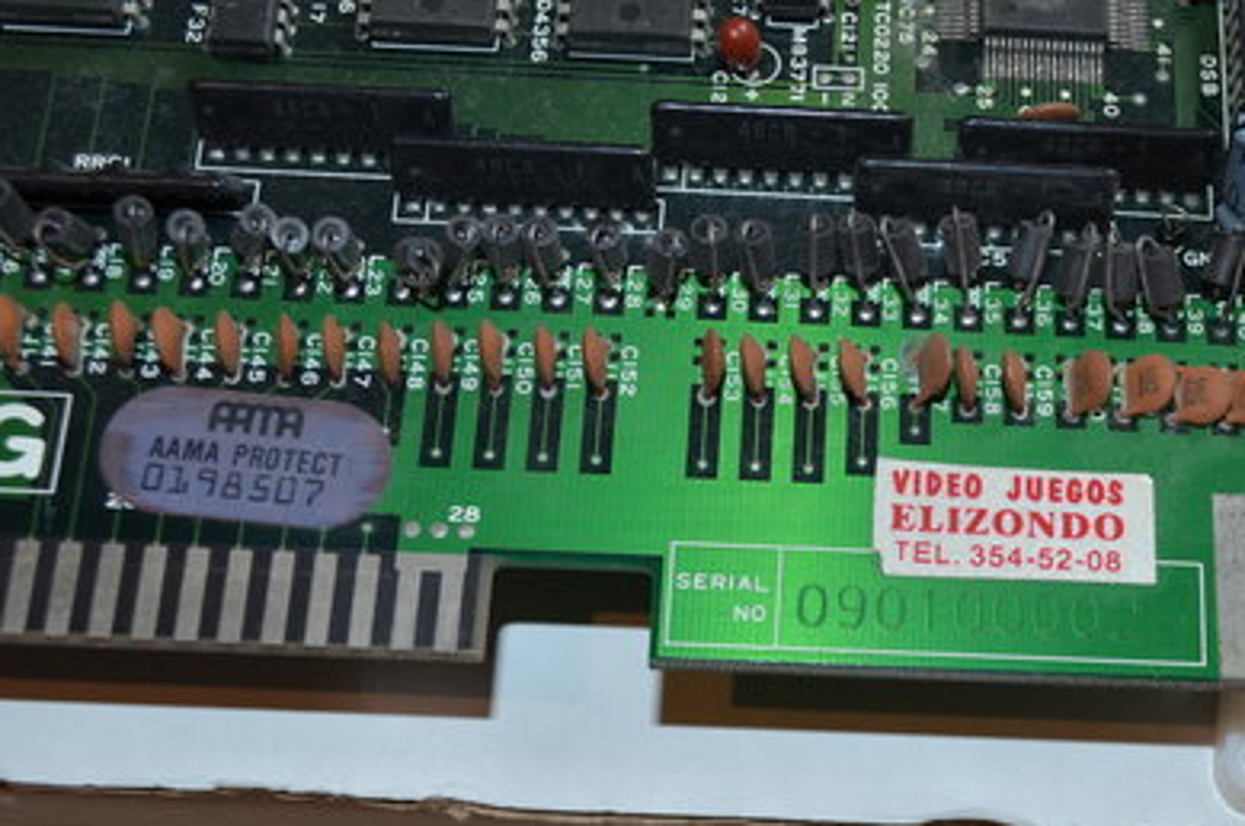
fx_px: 2072
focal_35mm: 60
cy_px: 610
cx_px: 904
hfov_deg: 32.9
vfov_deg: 22.4
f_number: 5.6
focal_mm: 26
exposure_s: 1/30
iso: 200
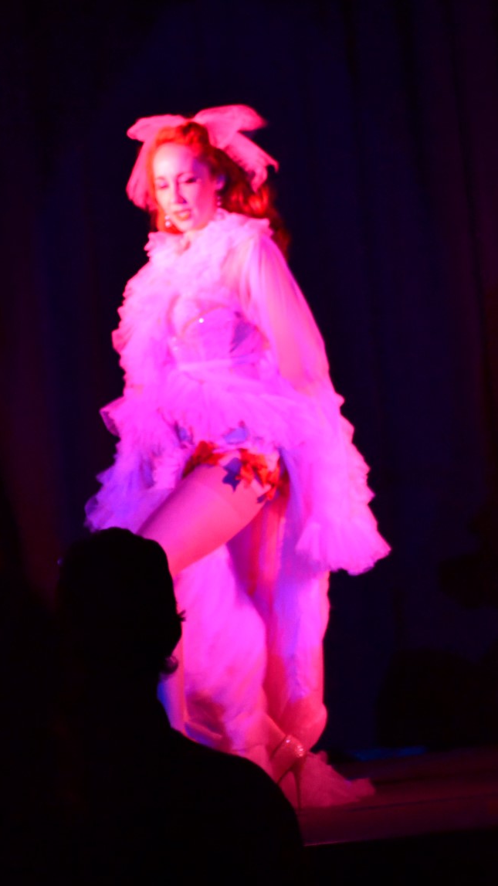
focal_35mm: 161
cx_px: 232
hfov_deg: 7.5
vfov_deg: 13.4
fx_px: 3780
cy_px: 443
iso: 3200
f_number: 4.5
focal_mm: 102
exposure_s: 1/60
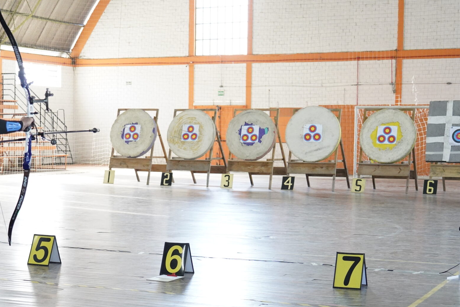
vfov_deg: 17.9
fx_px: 971
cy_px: 222
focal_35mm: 76
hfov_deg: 26.5
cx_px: 161
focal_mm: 46
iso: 8000
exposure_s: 1/250
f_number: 4
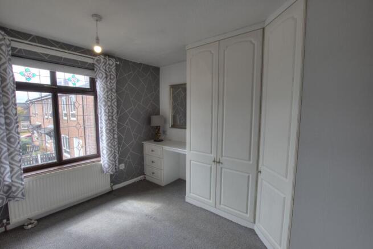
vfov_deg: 77.4
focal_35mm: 15
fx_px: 155
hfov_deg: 100.4
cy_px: 124
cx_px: 186
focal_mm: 10
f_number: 8
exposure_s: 1/60
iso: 400
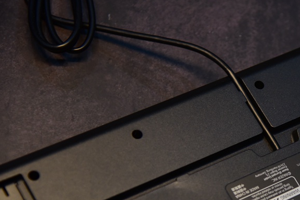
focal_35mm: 164
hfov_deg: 12.4
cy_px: 147
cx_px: 258
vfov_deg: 8.4
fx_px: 1367
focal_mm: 92
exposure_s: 1/40
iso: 1600
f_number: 4
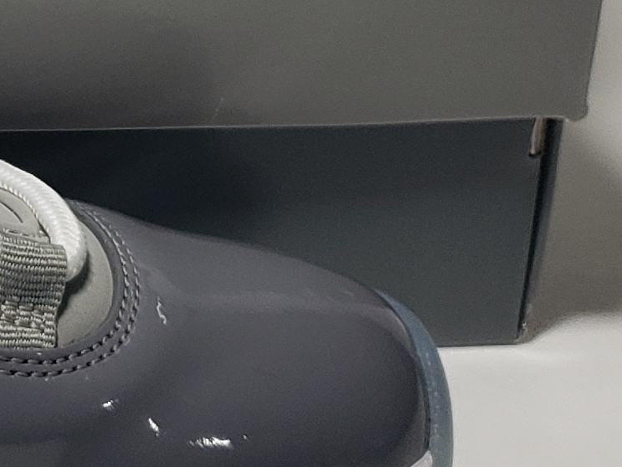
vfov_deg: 10.2
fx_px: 2535
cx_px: -416
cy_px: -207
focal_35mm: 141
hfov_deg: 12.9
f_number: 1.5
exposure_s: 1/430
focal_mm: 4.3
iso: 50
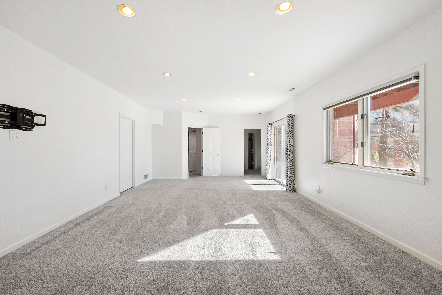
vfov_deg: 77.4
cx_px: 209
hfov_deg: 100.3
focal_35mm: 15
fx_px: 184
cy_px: 151
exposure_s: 1/60
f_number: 8
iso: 640
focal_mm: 14
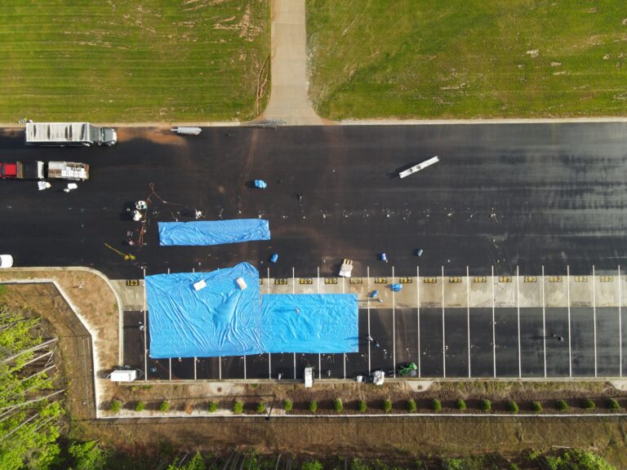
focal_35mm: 24
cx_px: 314
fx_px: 435
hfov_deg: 71.6
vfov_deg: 56.8
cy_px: 235
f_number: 2.8
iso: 100
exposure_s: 1/240
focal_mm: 4.5
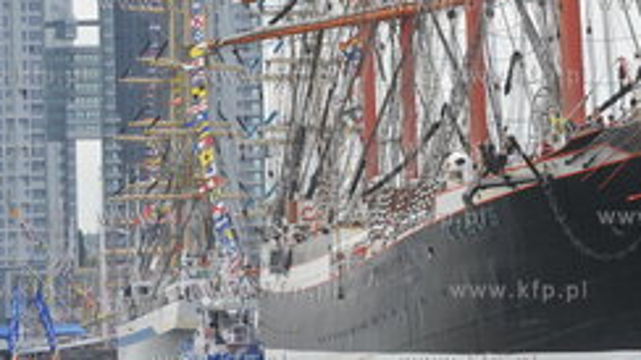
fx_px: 3500
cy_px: 110
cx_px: 360
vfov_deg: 5.9
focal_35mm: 206
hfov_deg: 10.5
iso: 500
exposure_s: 1/1000
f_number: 7.1
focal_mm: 120
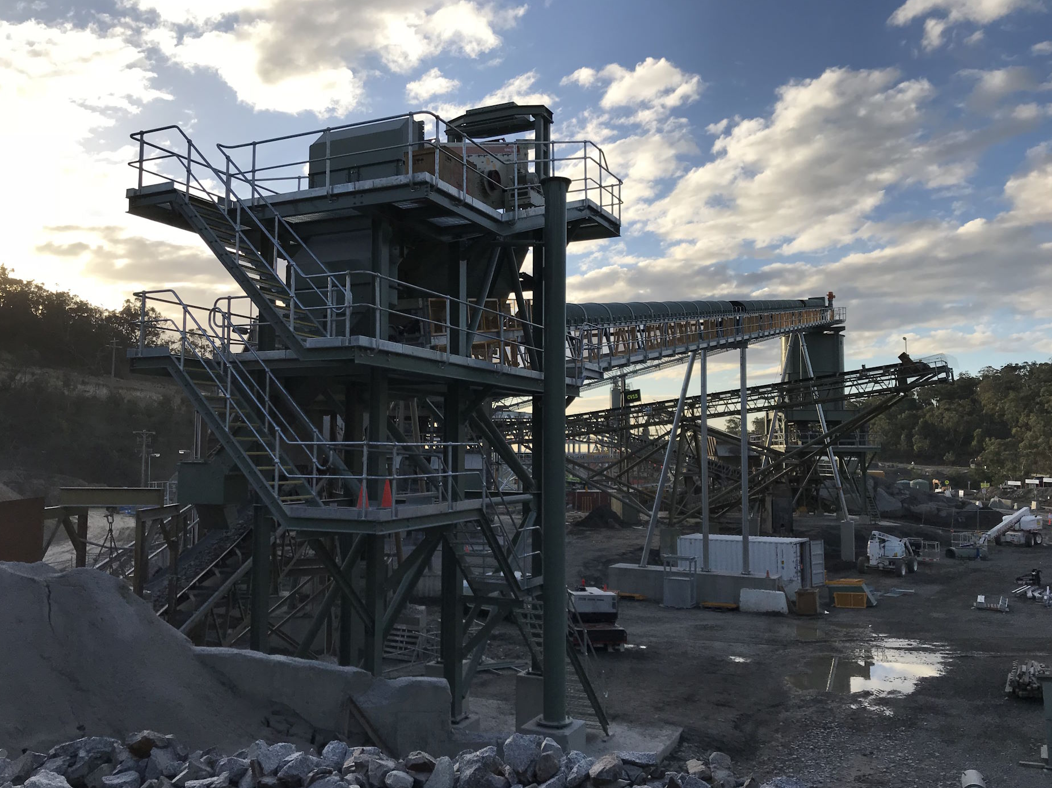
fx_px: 881
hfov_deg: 61.7
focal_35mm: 29
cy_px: 405
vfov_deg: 48.2
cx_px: 518
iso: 20
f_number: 1.8
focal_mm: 3.99
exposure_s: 1/1650
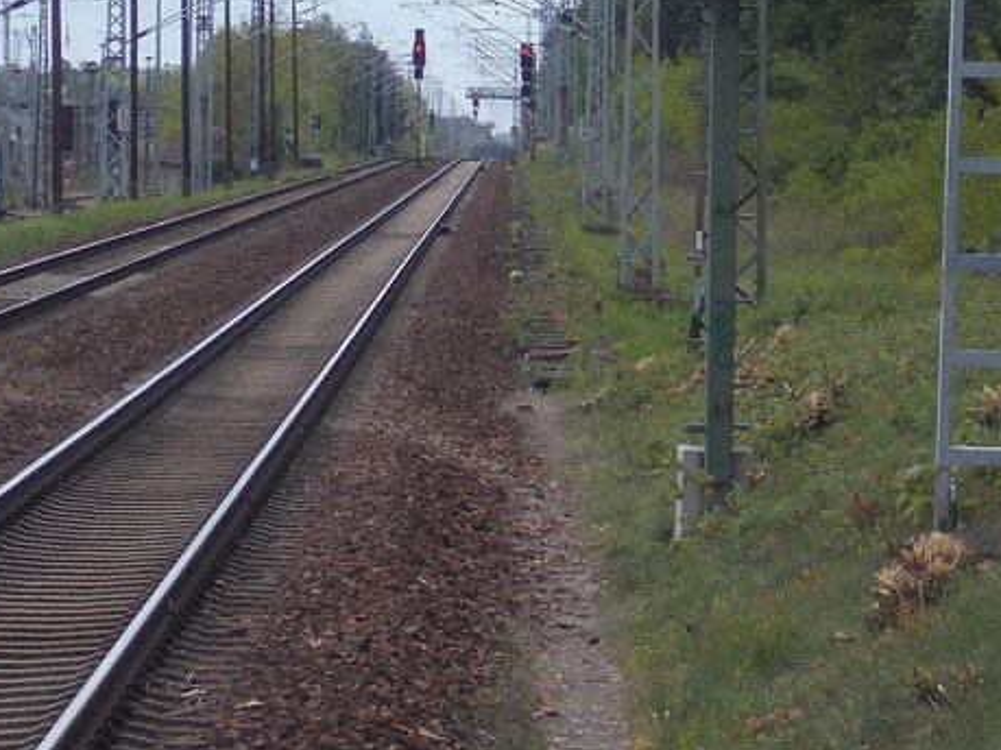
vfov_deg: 5.7
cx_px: 303
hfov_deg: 7.6
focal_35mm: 259
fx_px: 7488
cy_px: 235
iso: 80
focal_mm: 17.6
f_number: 5.5
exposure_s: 1/400
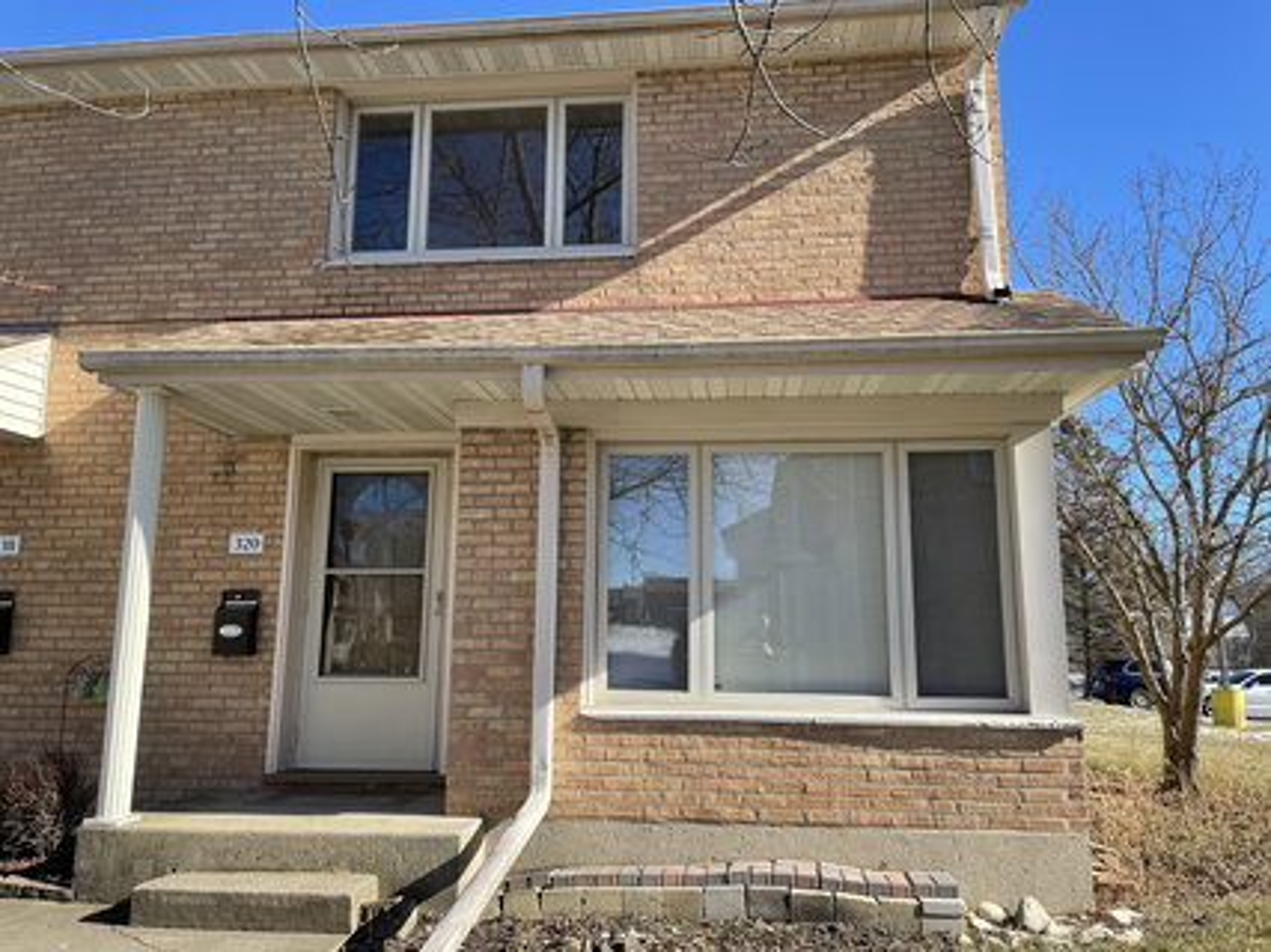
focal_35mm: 26
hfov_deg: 67.3
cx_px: 636
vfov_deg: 53.0
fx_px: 954
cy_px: 476
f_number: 1.6
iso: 32
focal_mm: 4.2
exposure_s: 1/1435
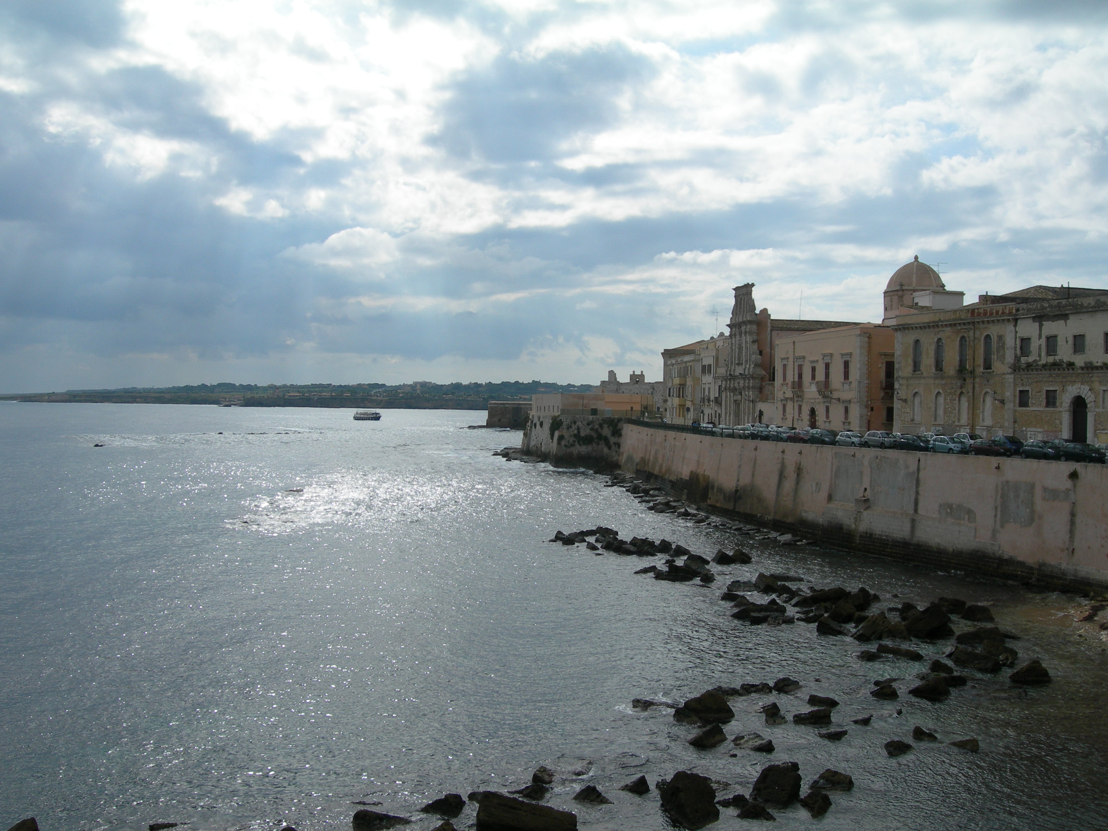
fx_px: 1216
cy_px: 416
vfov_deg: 37.7
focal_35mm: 38
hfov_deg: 49.0
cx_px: 554
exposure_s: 1/1136
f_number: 4.8
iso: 50
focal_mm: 7.8
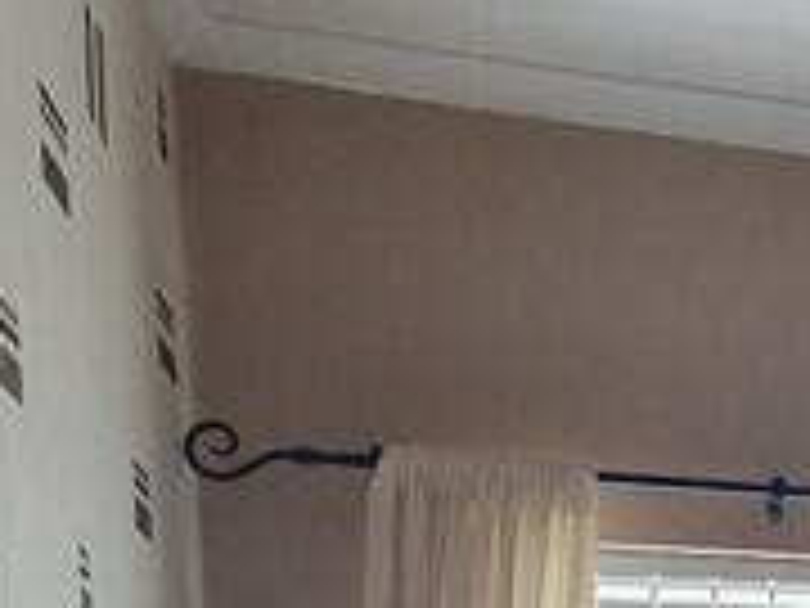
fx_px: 1732
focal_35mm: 74
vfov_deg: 17.4
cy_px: 968
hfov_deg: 22.3
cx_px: 1174
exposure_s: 1/50
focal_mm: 1.8
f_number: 2.2
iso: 50
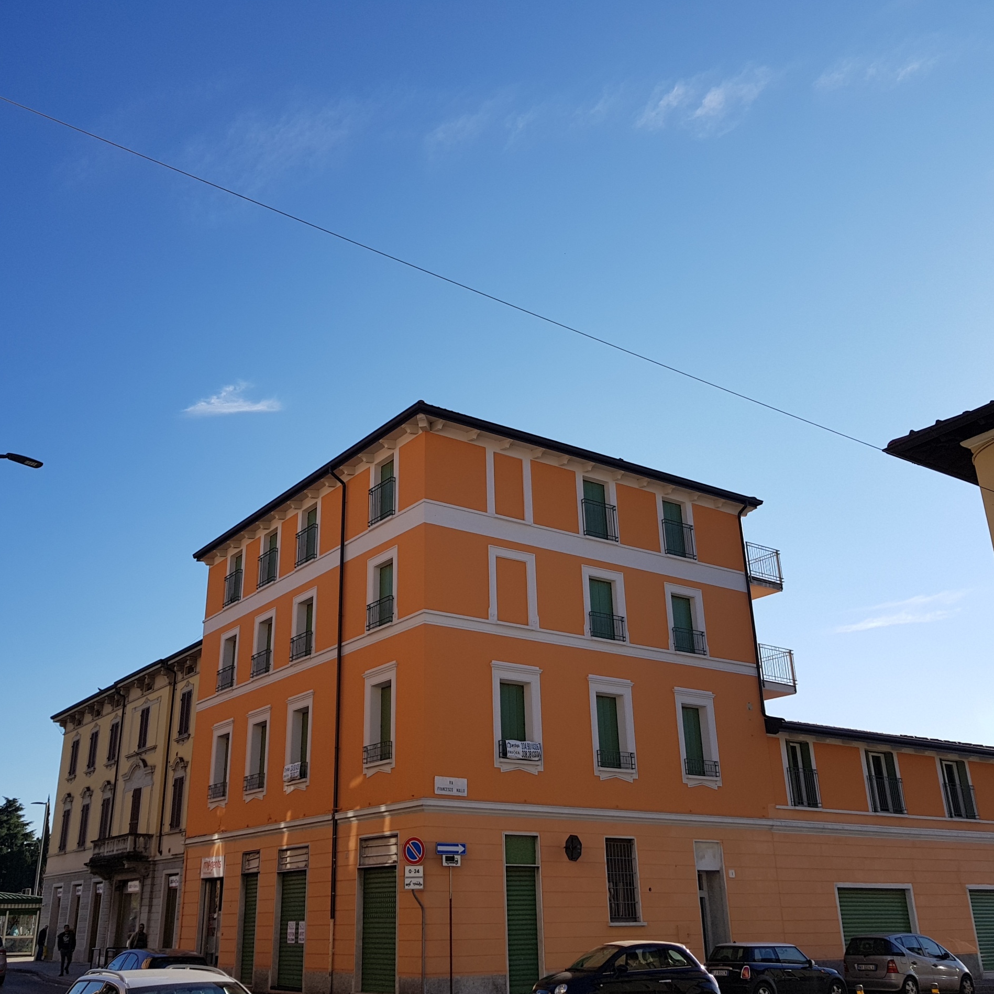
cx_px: 470
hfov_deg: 52.5
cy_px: 495
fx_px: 1007
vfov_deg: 52.5
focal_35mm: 31
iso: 40
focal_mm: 4.2
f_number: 1.7
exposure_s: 1/2408
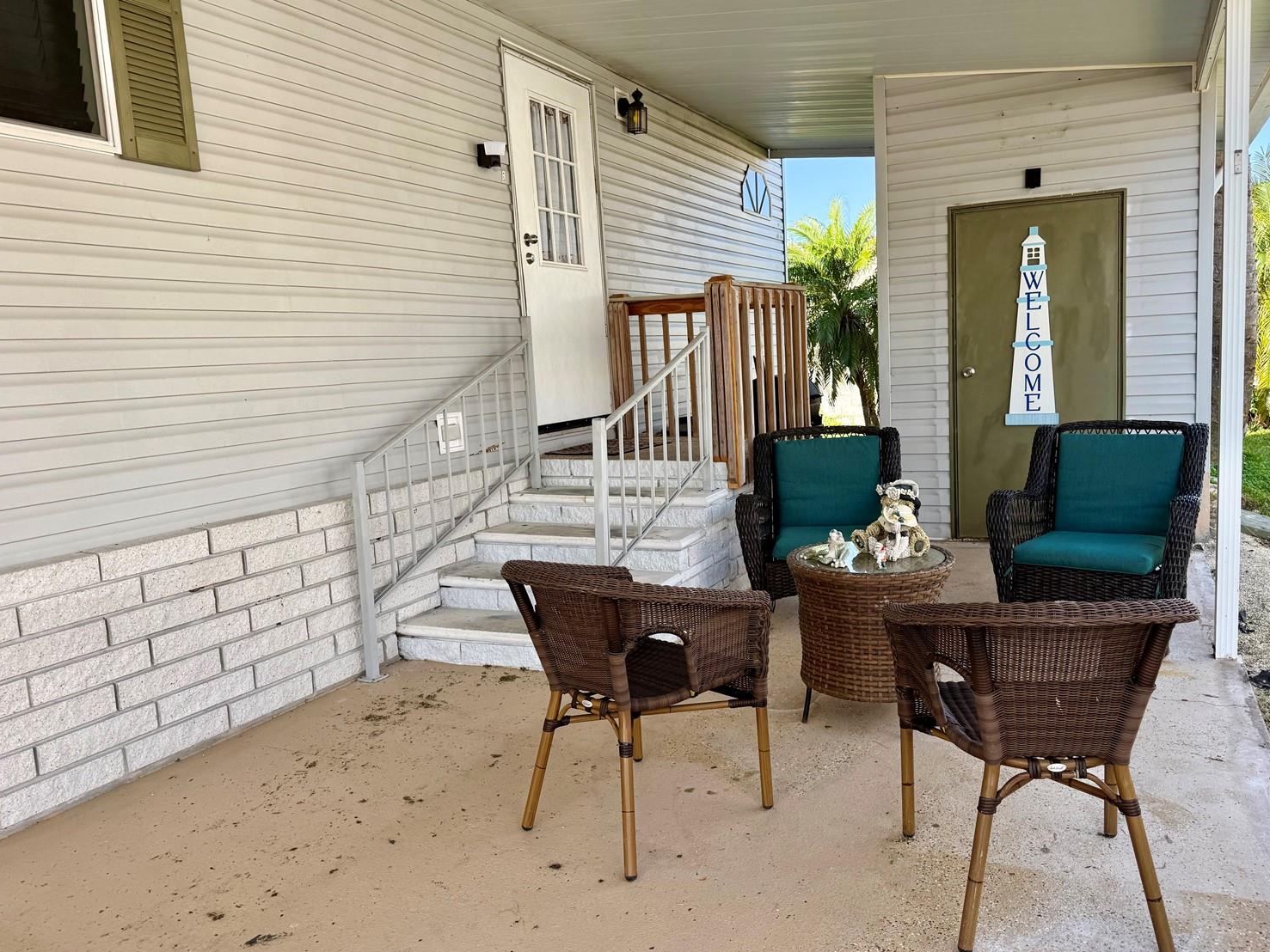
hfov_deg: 67.2
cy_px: 488
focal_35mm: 26
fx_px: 954
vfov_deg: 53.1
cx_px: 670
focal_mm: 6.76
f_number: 1.78
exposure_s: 1/796
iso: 100
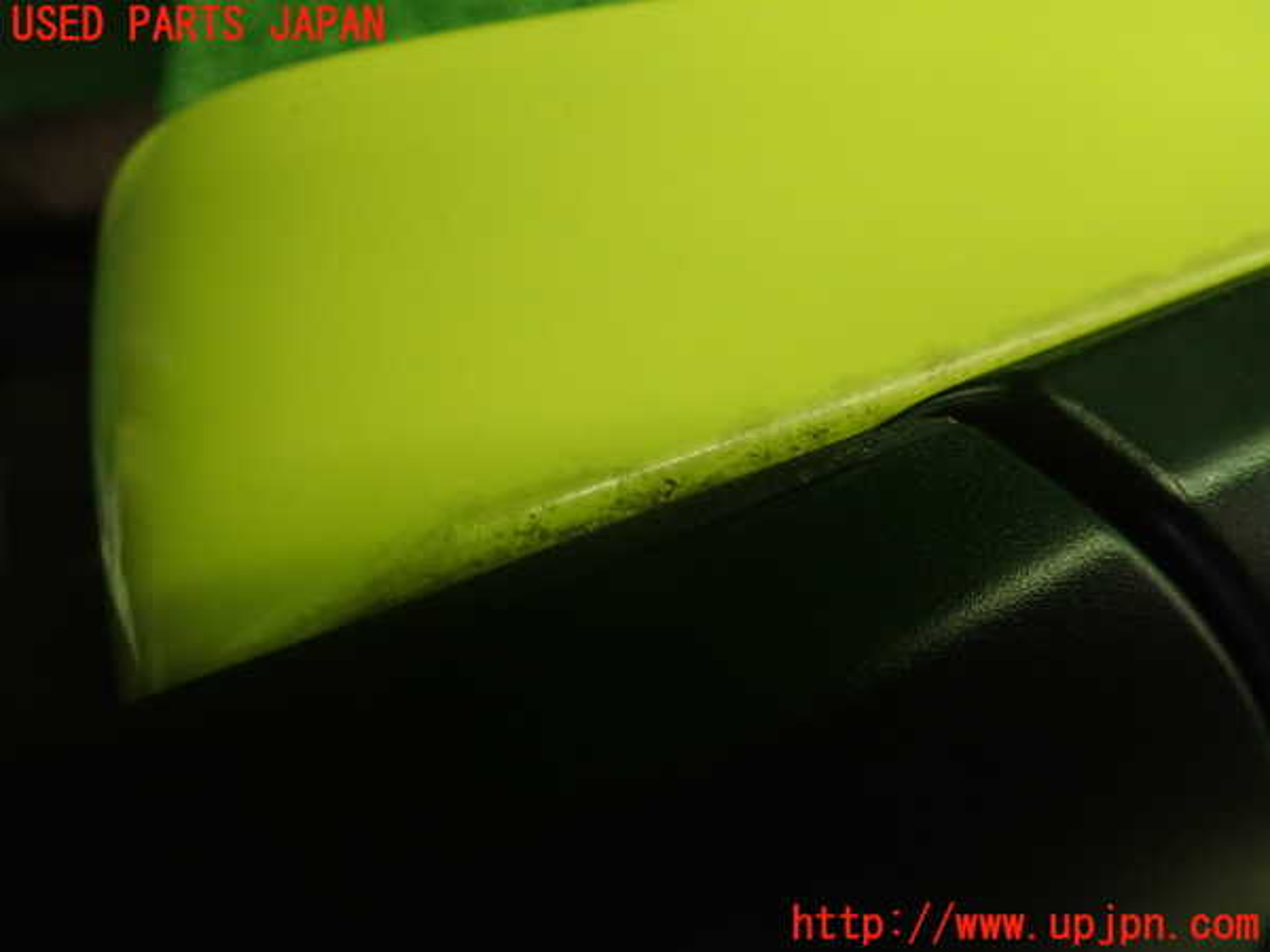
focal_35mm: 30
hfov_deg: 60.0
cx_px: 635
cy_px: 476
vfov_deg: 46.8
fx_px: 1101
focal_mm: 5.5
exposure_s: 1/125
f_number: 2.3
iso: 500
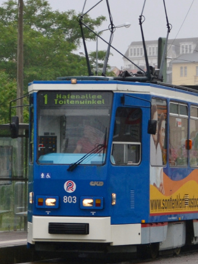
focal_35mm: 244
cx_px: 93
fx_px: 1859
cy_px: 63
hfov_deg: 6.1
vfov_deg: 8.1
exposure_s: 1/320
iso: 200
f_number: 8
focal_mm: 56
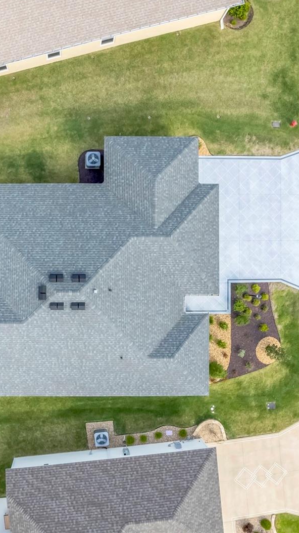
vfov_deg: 56.6
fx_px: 494
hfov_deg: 32.9
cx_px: 68
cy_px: 264
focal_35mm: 35
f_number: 2.8
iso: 100
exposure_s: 1/120
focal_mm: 8.38
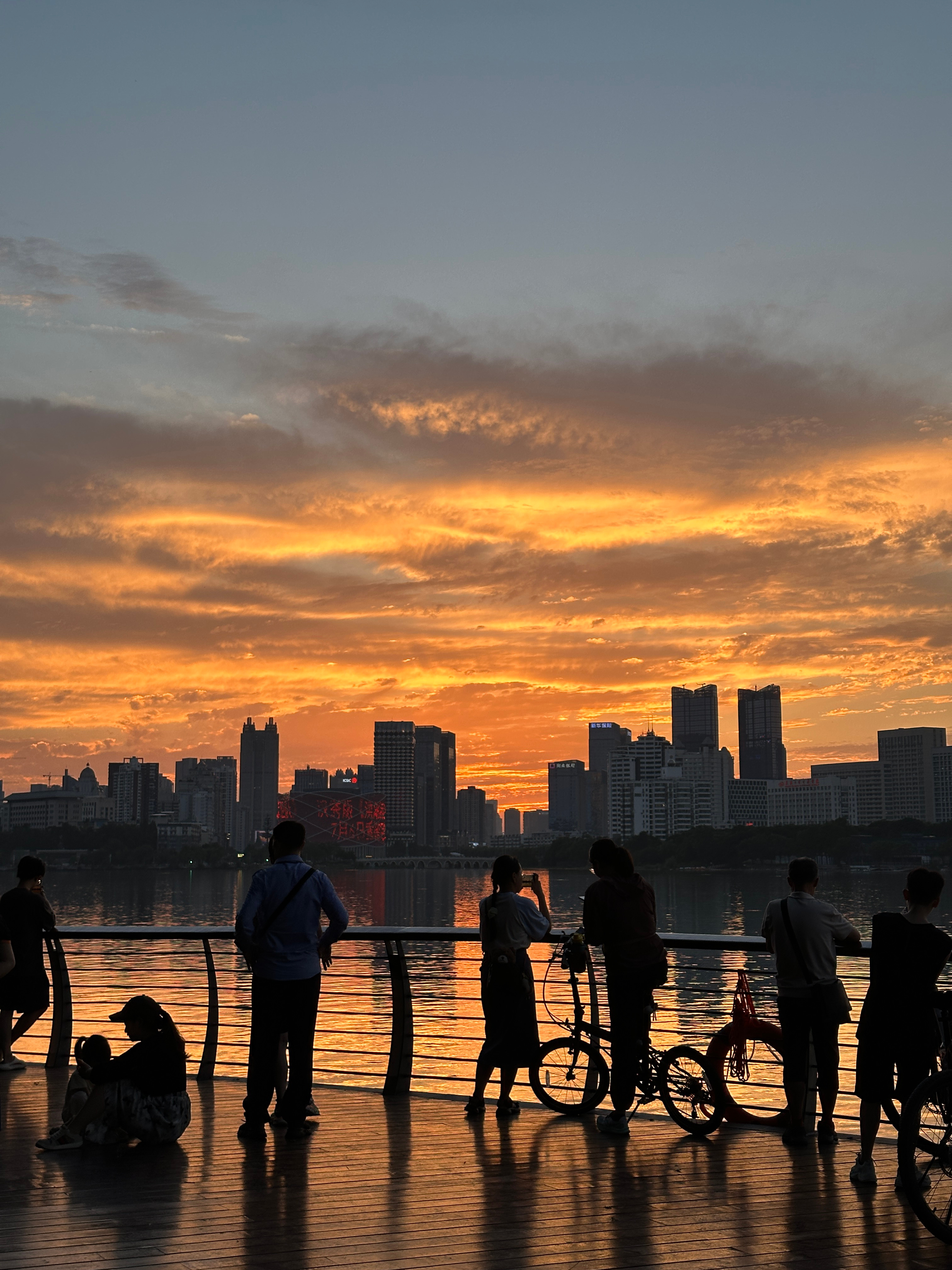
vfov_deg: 39.7
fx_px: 1760
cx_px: 476
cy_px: 635
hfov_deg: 30.3
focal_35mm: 48
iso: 64
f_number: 1.78
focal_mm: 6.86
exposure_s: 1/513
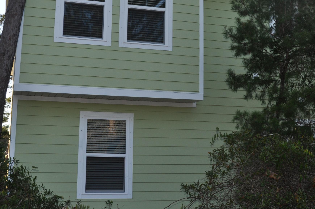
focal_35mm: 62
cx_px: 188
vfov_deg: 21.7
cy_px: 61
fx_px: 542
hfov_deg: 32.3
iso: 200
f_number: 8
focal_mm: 24
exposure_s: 1/200
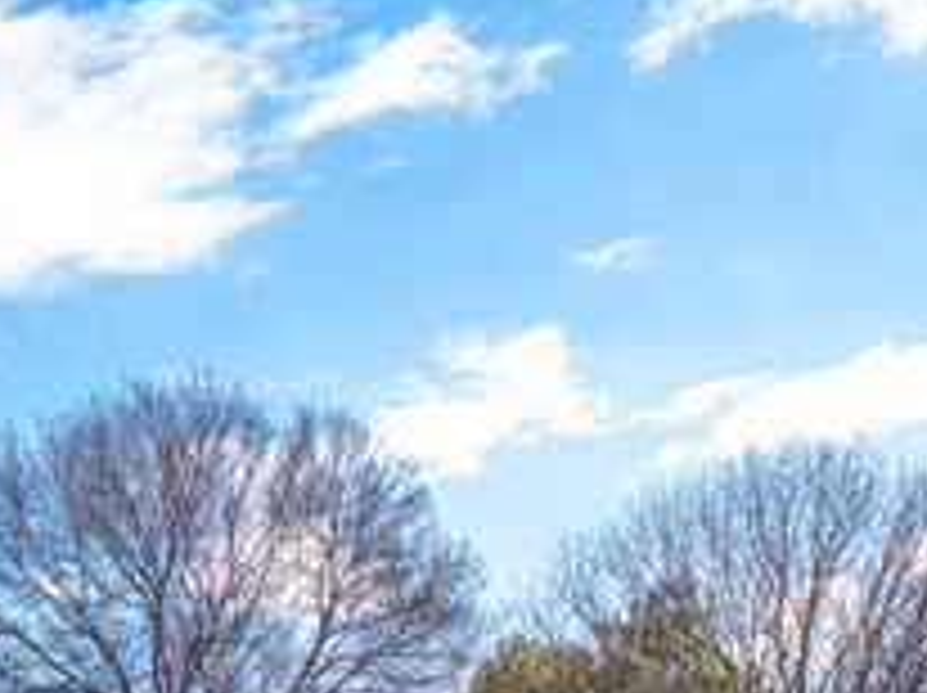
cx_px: 279
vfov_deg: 20.7
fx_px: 1819
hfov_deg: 28.3
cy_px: 722
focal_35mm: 68
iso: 100
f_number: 2.8
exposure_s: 1/8000
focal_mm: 14
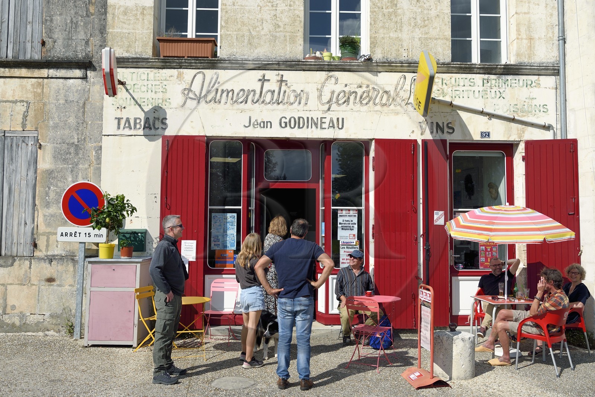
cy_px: 198
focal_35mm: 32
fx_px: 529
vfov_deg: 41.1
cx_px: 298
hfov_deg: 58.7
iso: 200
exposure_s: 1/500
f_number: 10
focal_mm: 32
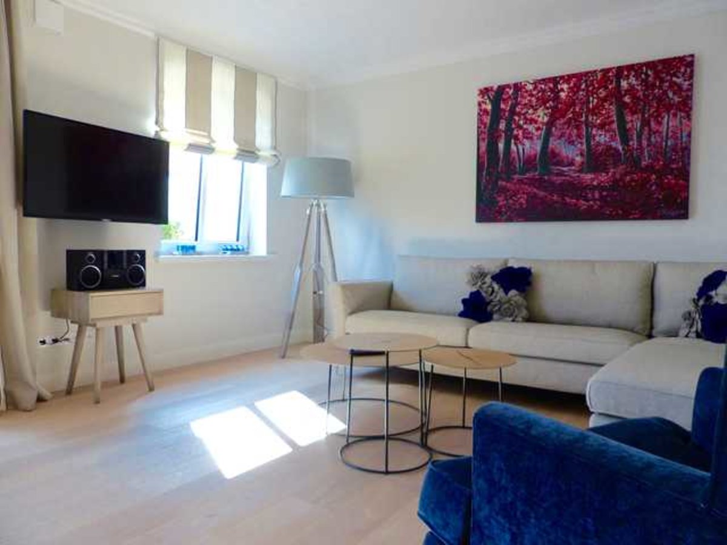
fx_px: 525
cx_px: 364
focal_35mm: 25
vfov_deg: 54.9
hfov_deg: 69.4
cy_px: 272
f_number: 2.8
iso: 160
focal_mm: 4.5
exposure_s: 1/60
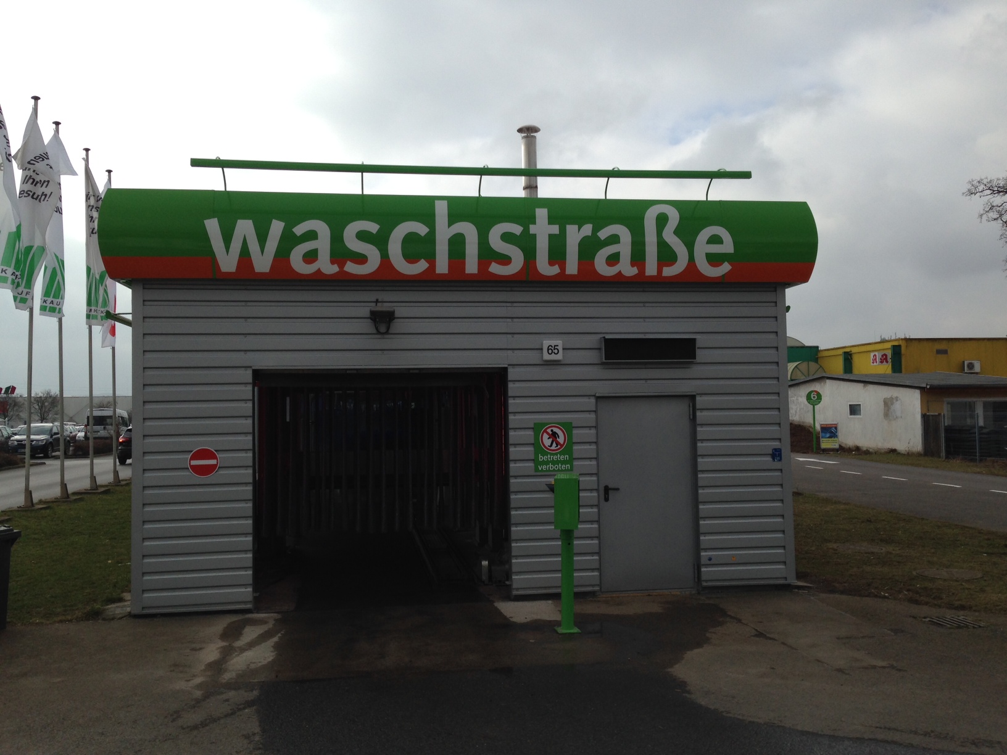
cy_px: 378
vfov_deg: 42.9
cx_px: 504
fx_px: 960
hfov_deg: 55.4
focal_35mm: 33
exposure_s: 1/1748
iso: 50
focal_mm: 4.12
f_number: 2.4
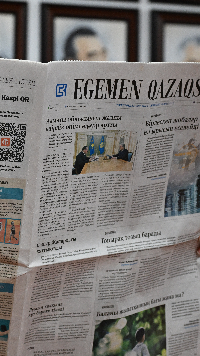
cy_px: 178
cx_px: 29
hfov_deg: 11.9
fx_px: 952
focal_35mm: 101
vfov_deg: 21.1
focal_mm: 64
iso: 4000
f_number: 4.5
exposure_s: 1/320
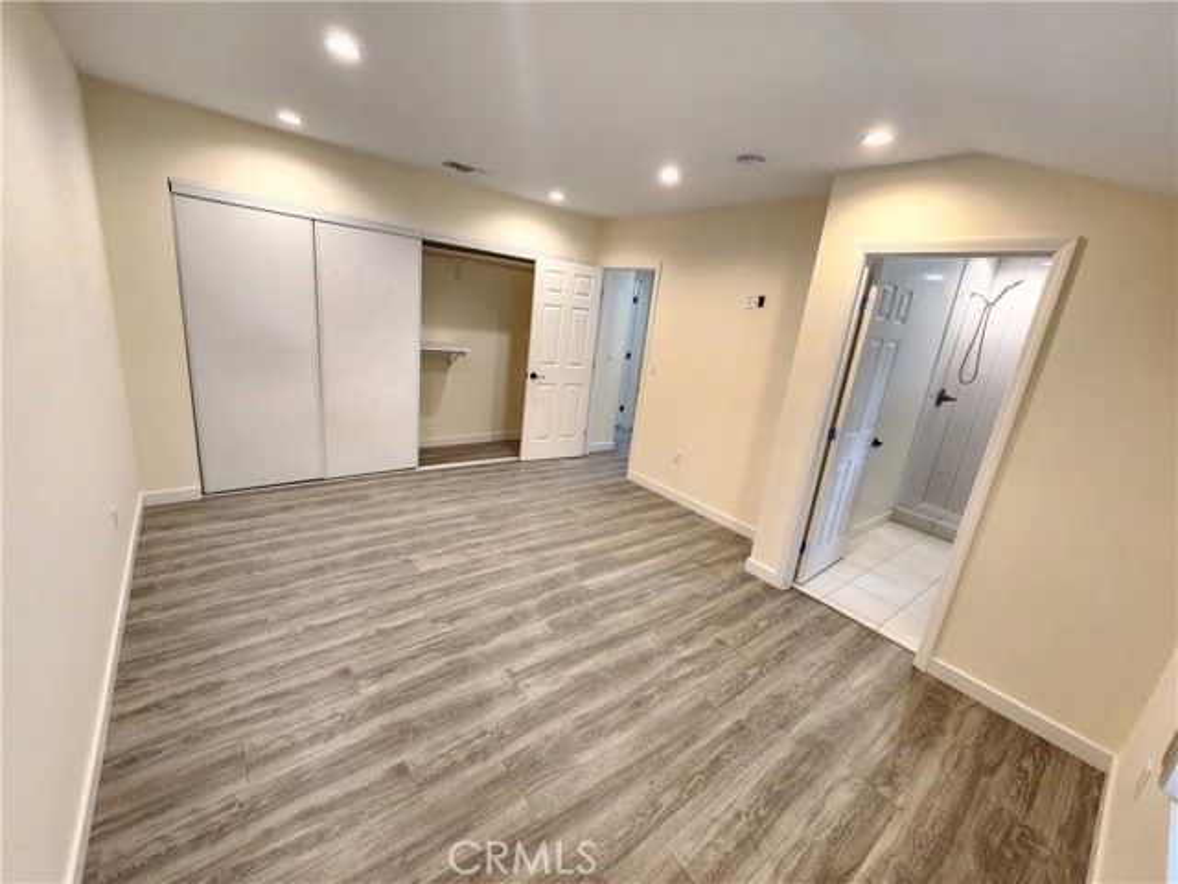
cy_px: 442
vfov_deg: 89.9
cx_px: 589
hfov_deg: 106.2
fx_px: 442
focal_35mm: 13
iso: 400
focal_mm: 2.2
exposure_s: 1/60
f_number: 2.2
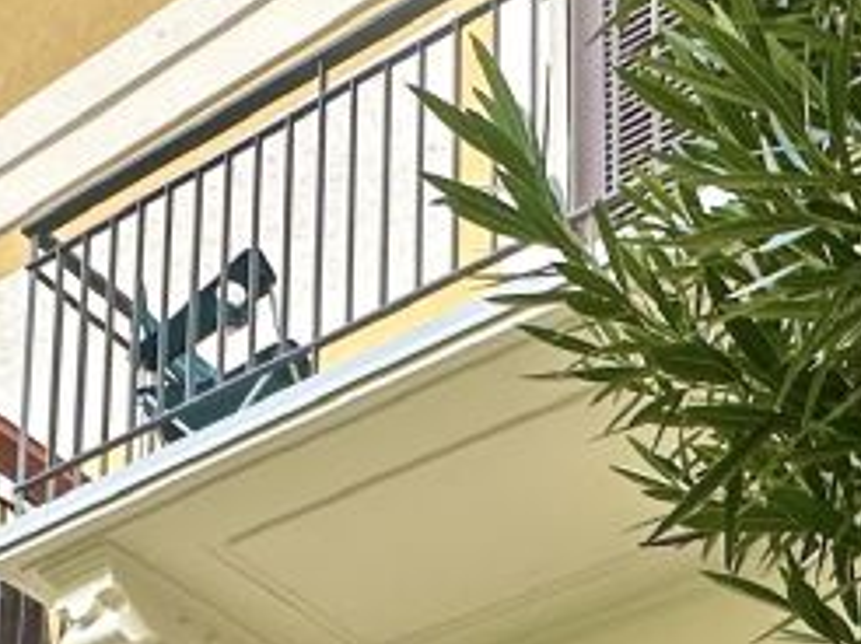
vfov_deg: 16.6
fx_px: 1839
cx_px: 476
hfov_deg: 26.3
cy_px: 1157
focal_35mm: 74
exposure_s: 1/392
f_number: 2.2
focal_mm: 2.22
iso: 40
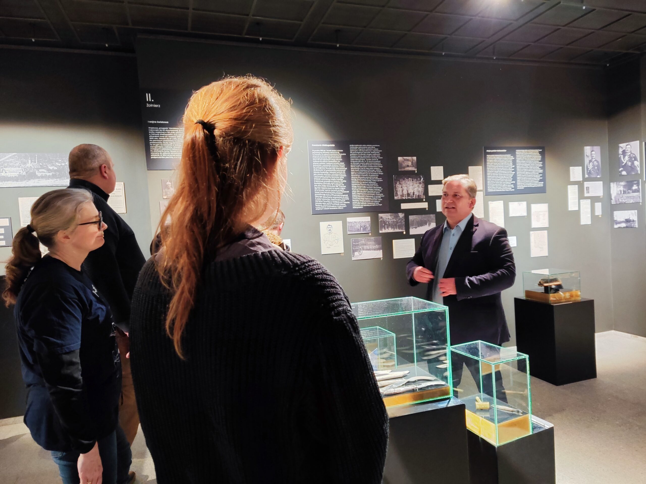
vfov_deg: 58.9
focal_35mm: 23
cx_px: 323
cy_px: 242
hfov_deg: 73.9
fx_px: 429
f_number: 1.8
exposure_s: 1/33.3
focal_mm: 5.4
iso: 480
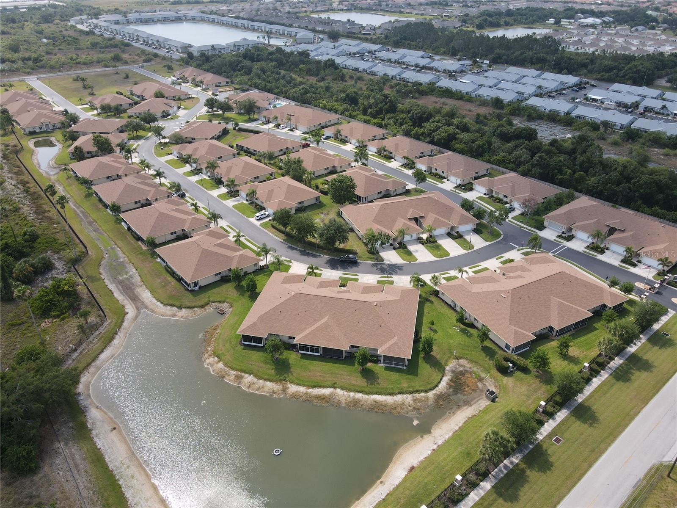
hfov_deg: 71.6
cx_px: 338
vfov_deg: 56.8
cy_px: 254
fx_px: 469
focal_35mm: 24
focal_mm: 4.5
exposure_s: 1/500
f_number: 2.8
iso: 100
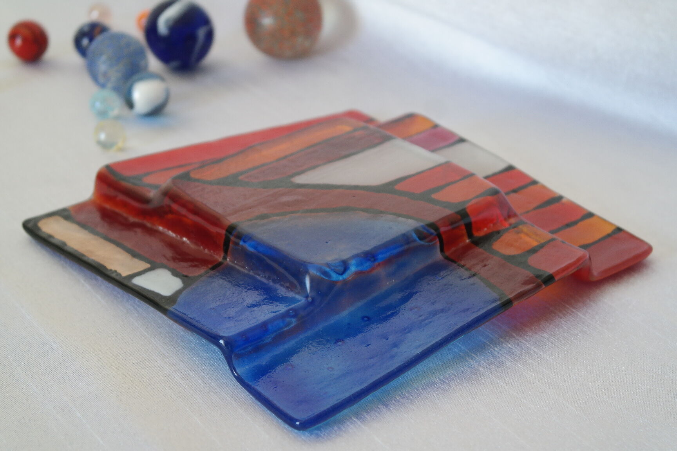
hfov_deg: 26.3
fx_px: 1448
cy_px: 226
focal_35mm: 77
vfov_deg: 17.7
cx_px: 338
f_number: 5.6
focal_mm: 50
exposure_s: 1/30
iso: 800
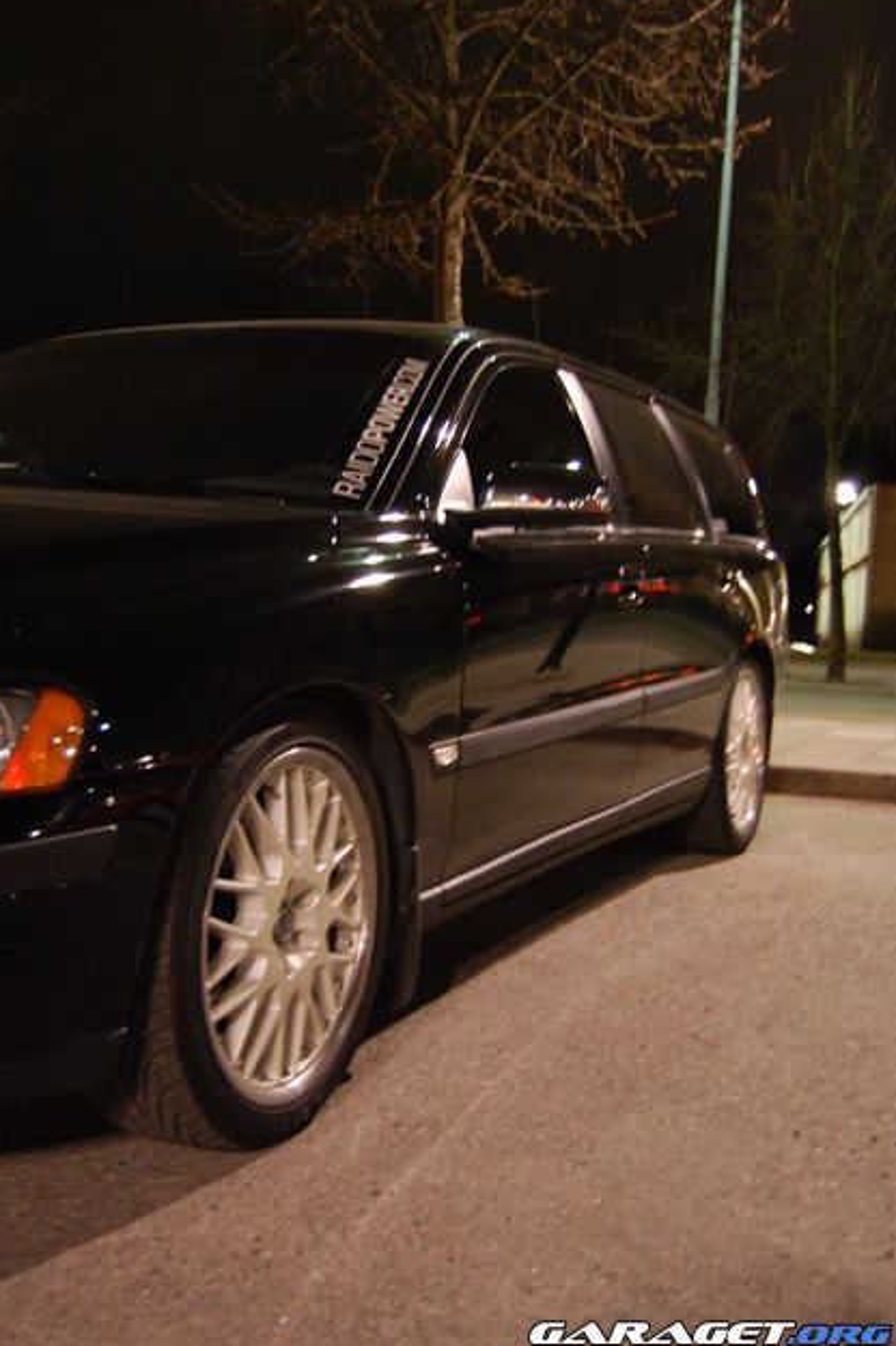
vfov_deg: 45.5
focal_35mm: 43
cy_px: 665
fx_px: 1607
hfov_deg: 31.2
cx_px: 439
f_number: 4.2
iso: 1600
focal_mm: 28
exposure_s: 1/4
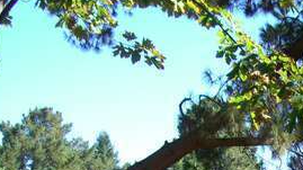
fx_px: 988
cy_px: 306
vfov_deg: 9.4
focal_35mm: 123
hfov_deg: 17.1
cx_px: 291
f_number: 2.8
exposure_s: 1/250
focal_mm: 7.9
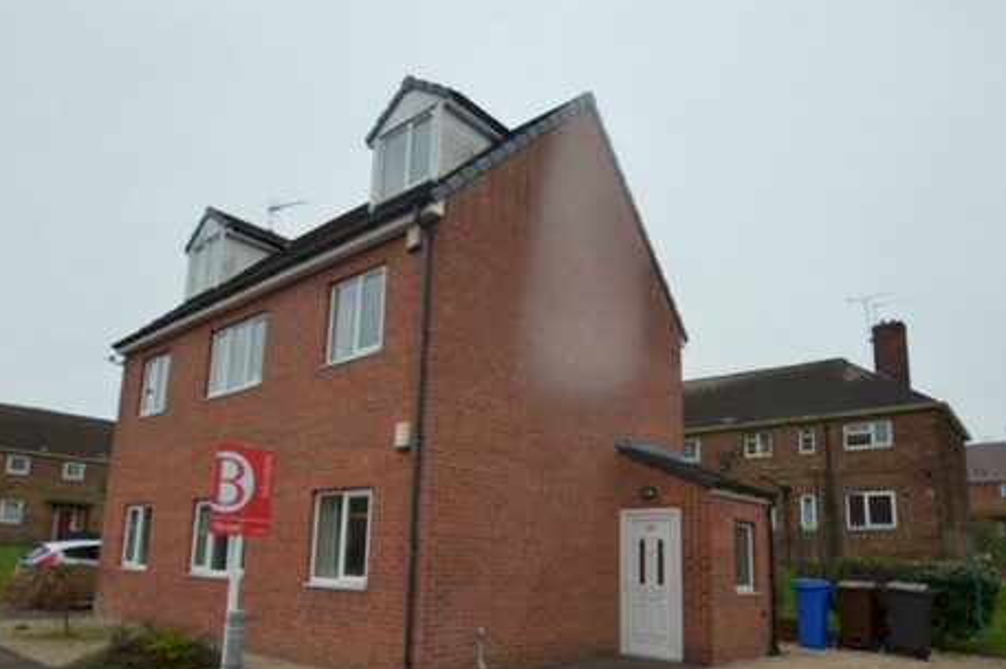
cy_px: 436
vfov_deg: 54.1
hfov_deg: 76.1
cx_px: 504
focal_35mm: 23
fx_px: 642
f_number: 3.5
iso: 100
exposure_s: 1/400
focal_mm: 10
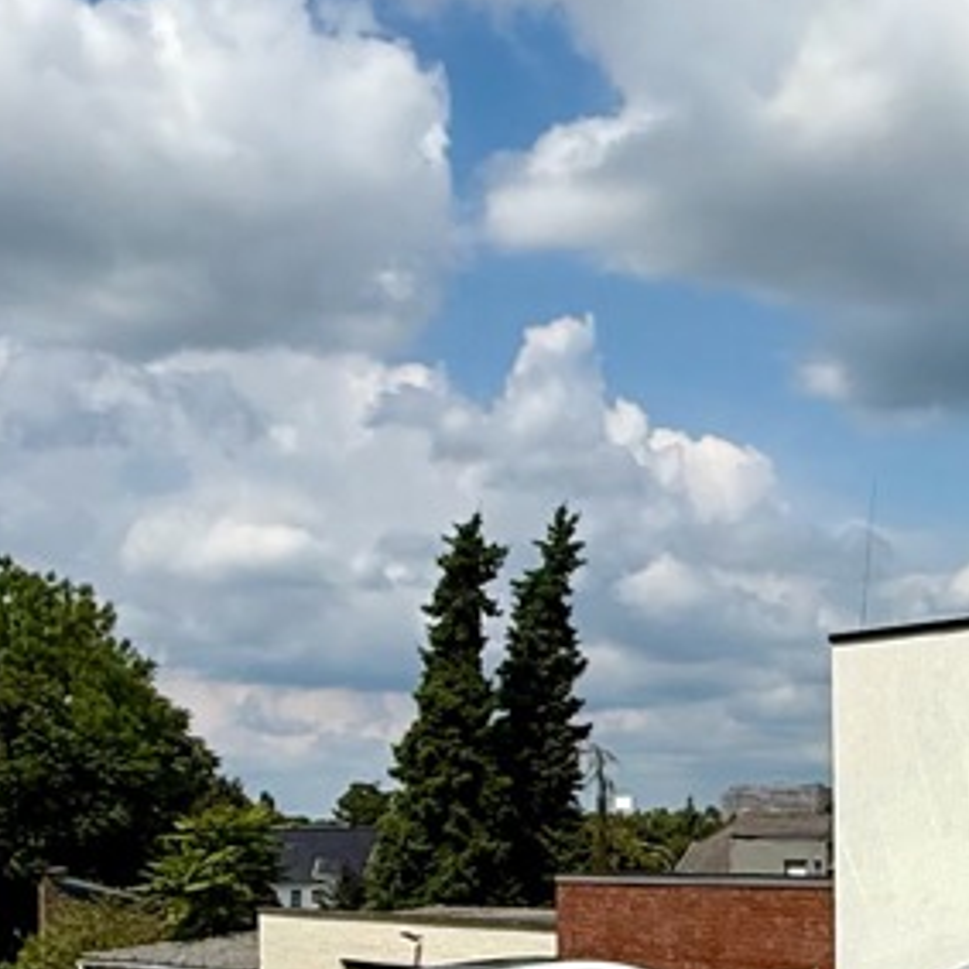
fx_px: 2217
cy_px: 880
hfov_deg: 22.8
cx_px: 1140
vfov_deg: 23.9
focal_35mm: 70
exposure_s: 1/6173
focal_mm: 2.22
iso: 50
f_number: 2.2
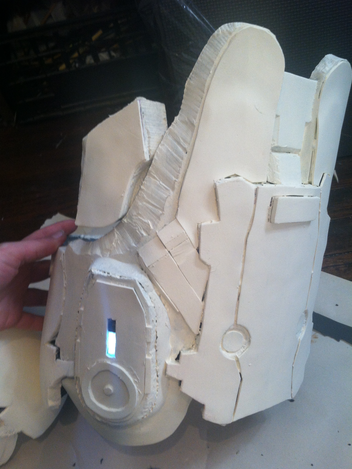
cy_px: 234
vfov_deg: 51.4
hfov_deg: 39.7
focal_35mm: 36
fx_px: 488
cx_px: 175
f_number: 2.8
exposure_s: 1/15
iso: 125
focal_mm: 3.85
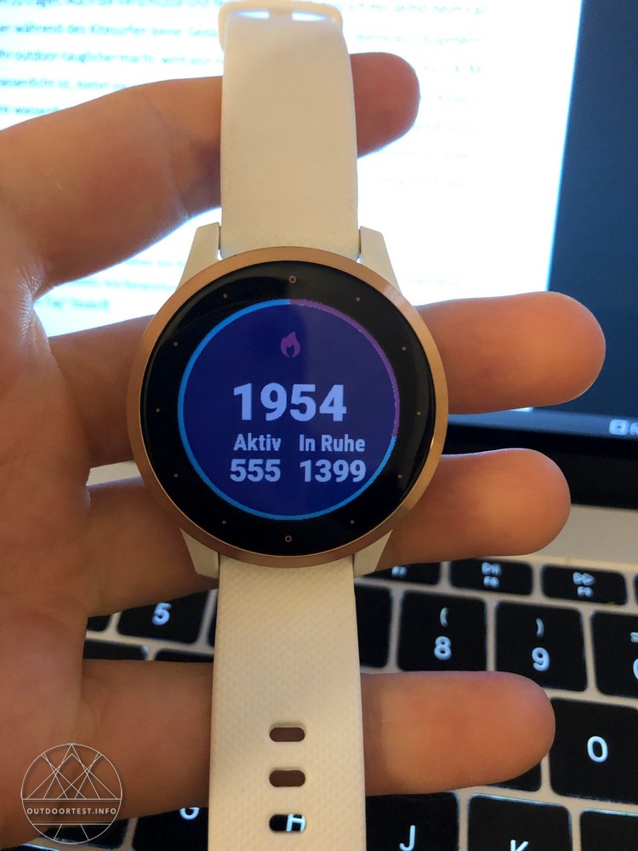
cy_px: 426
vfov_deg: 63.4
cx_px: 319
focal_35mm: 28
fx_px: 688
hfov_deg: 49.7
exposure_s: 1/5
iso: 100
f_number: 1.8
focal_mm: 3.99
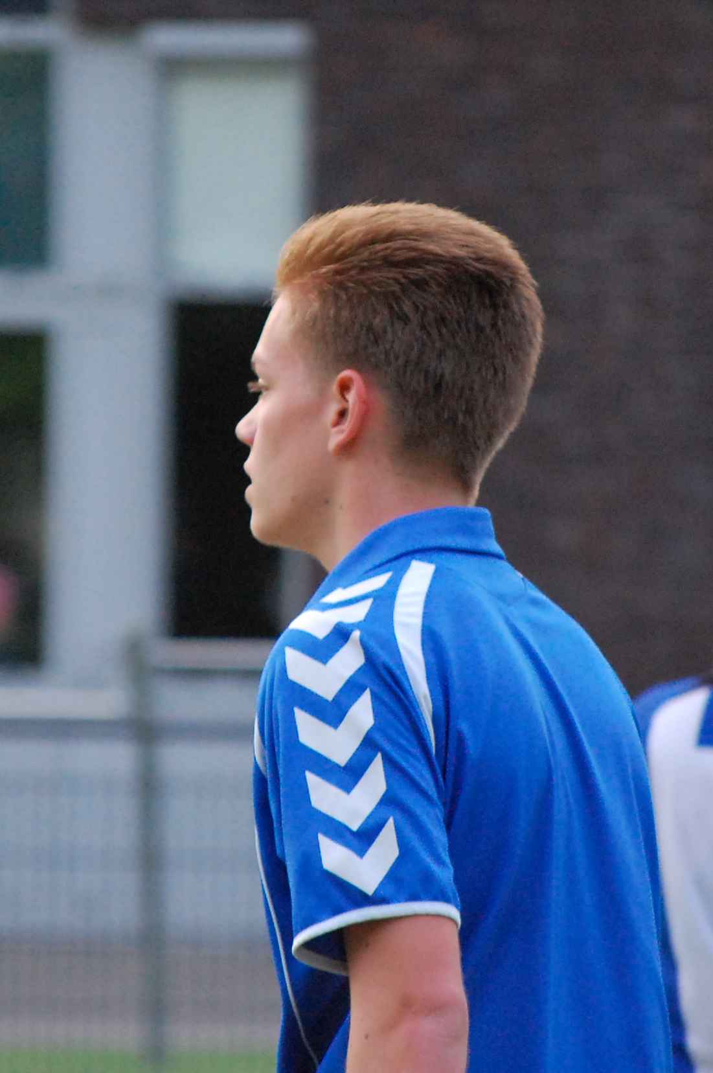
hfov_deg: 6.1
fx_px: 6696
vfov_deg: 9.2
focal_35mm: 225
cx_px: 356
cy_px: 536
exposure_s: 1/320
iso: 1600
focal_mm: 150
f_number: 5.3
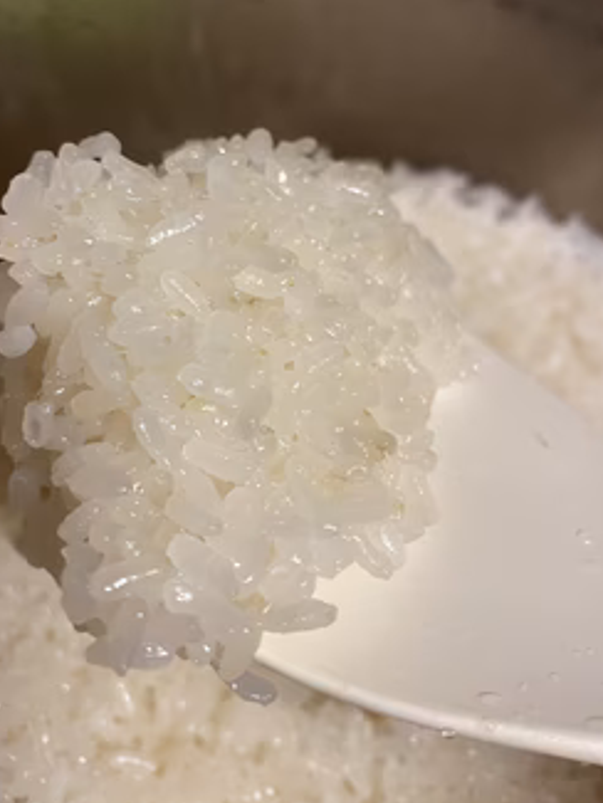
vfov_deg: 56.4
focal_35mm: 32
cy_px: 326
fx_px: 743
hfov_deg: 44.2
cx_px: 279
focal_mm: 4.25
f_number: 1.8
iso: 160
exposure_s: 1/50
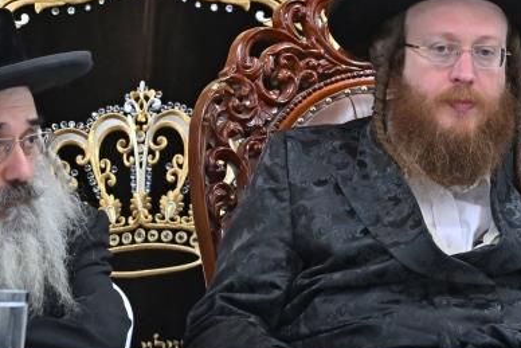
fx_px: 3359
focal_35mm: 232
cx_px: 442
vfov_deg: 5.9
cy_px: 128
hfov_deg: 8.8
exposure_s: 1/200
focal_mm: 88
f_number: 4
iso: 500
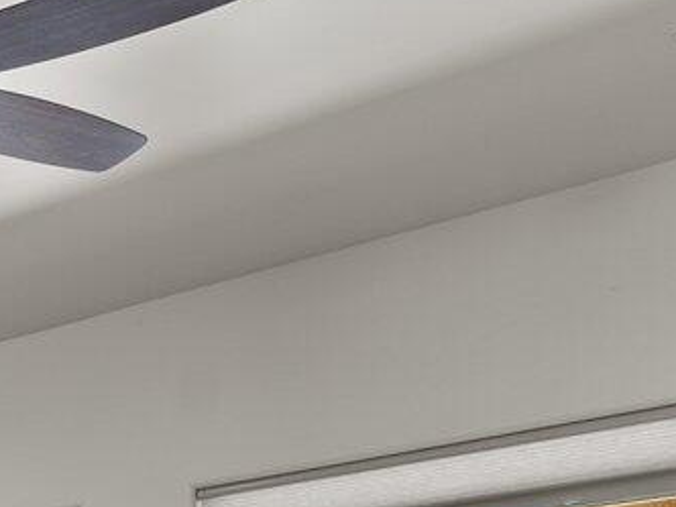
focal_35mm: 91
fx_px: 1784
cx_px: -574
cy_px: 905
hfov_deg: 17.2
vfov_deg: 14.3
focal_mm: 15.4
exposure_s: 1/5
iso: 400
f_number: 8
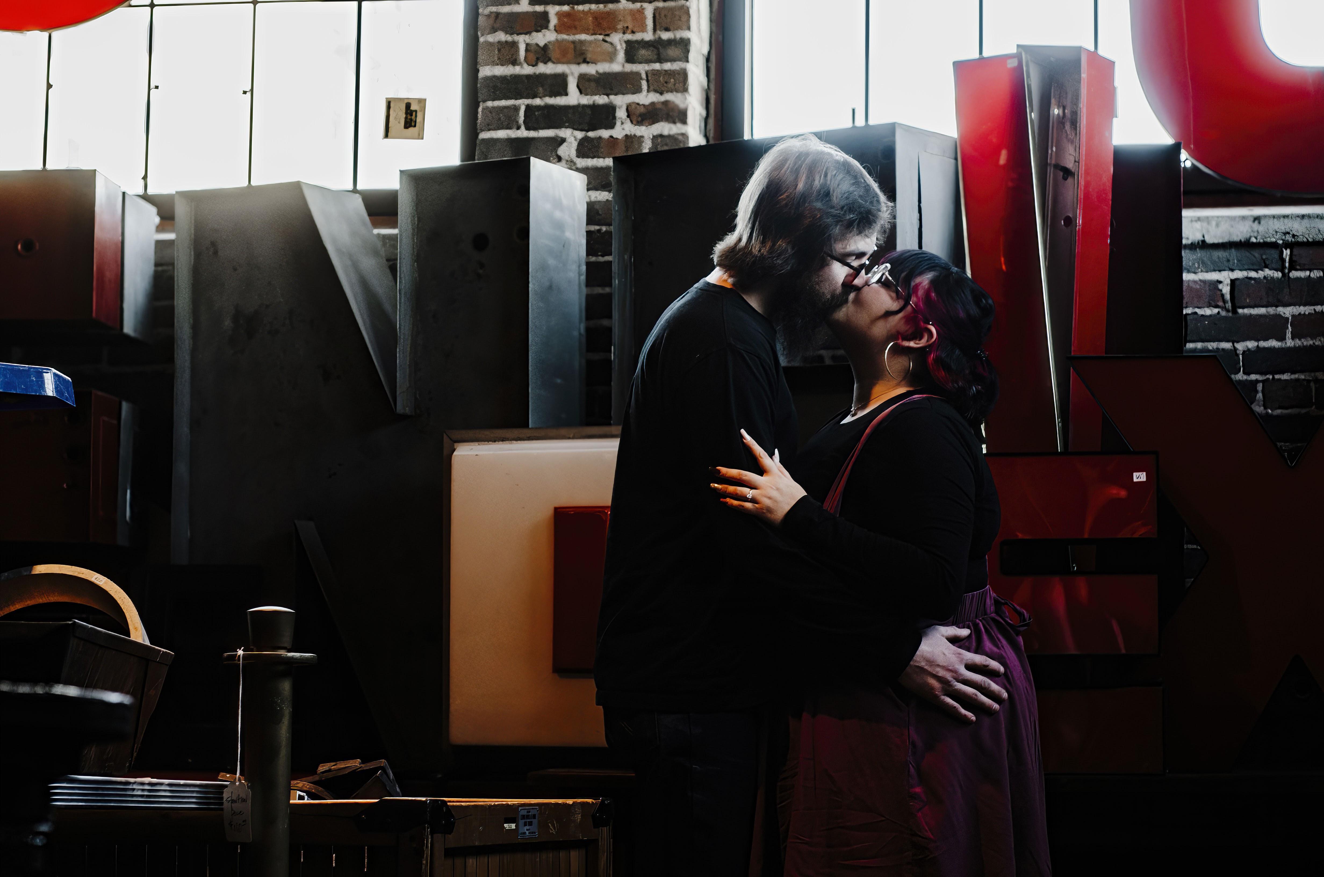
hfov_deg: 27.0
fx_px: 2753
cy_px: 438
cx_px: 662
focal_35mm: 75
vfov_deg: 18.1
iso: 400
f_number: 4.5
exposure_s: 1/60
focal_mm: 50
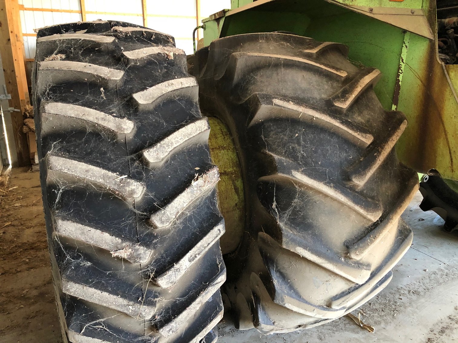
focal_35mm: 28
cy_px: 172
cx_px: 229
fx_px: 370
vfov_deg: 49.8
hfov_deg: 63.4
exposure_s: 1/15
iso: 64
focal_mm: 3.99
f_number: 1.8
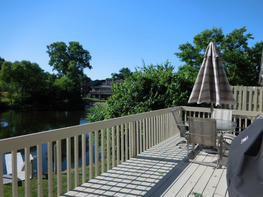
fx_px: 190
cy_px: 98
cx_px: 132
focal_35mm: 25
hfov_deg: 69.4
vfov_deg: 54.9
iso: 125
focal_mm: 4.5
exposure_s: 1/1600
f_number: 3.3
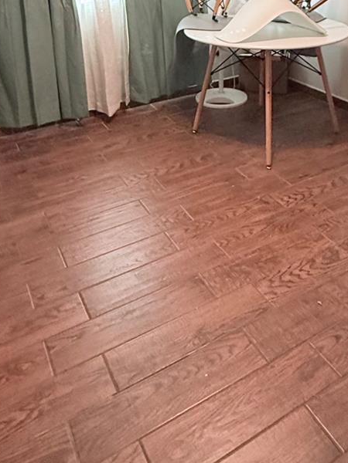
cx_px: 201
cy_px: 48
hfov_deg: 40.6
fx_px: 469
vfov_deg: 47.4
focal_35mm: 35
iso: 500
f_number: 2.2
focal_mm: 2.22
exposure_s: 1/120
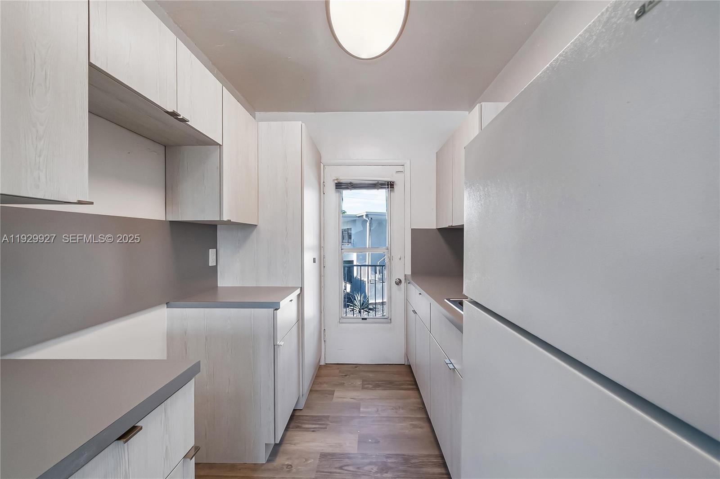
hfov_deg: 104.3
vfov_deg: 81.2
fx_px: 280
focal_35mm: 14
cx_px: 360
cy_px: 240
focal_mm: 7
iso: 800
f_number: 5.6
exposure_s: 1/80
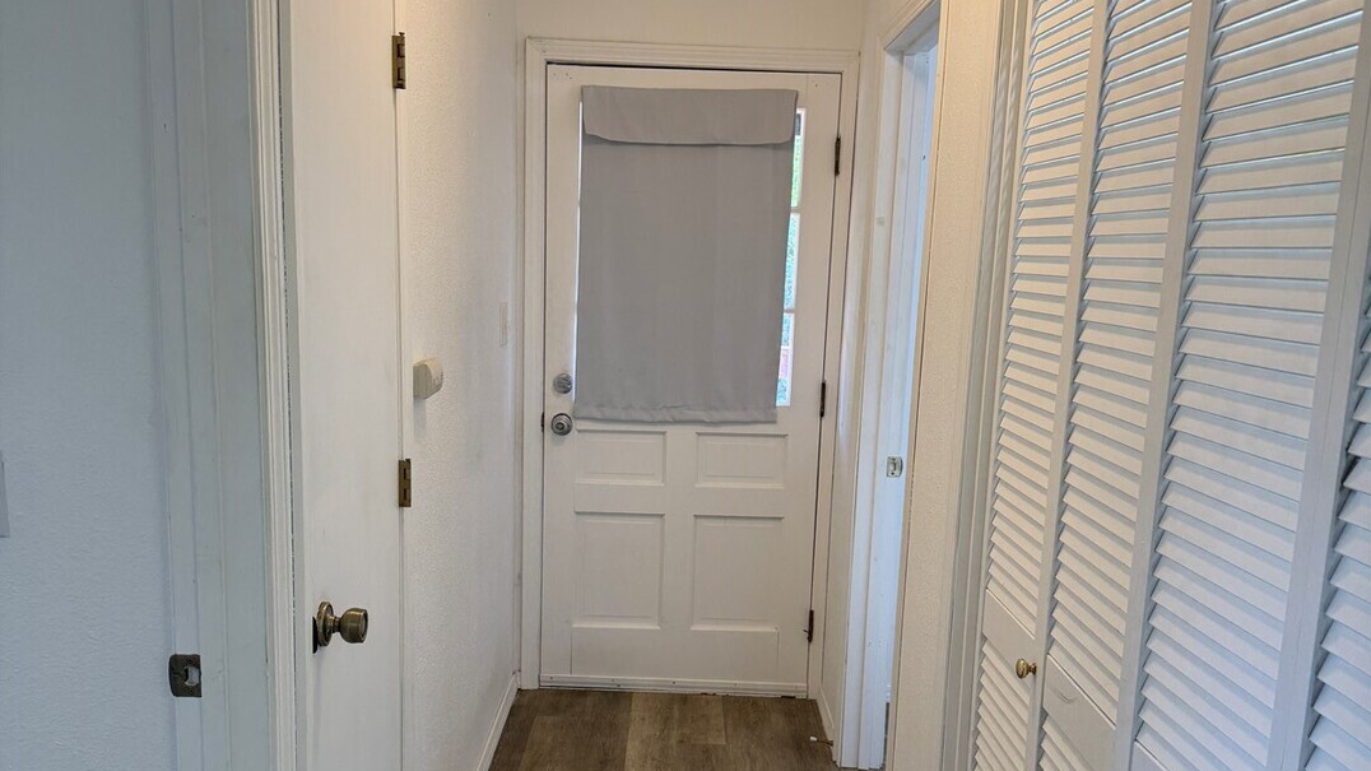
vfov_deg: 33.5
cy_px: 492
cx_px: 687
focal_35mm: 35
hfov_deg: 56.6
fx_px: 1272
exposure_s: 1/120
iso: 125
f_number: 1.78
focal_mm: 6.76
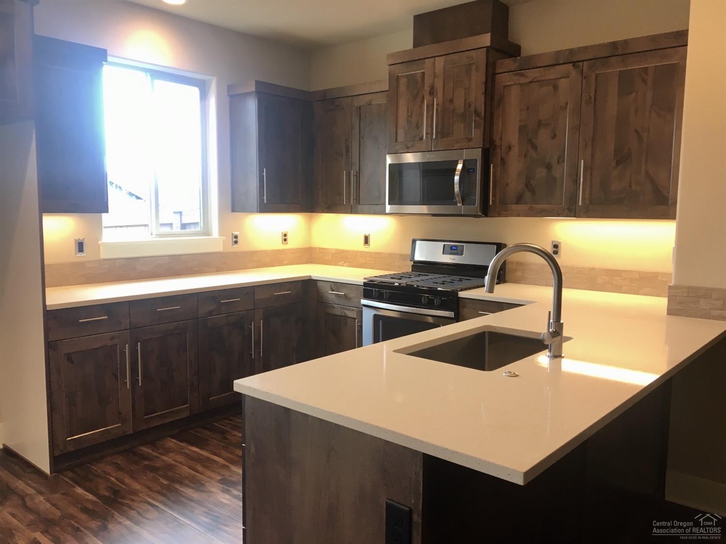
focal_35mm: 29
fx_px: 608
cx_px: 363
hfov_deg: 61.7
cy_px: 272
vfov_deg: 48.2
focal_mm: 4.15
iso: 50
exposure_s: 1/30
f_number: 2.2
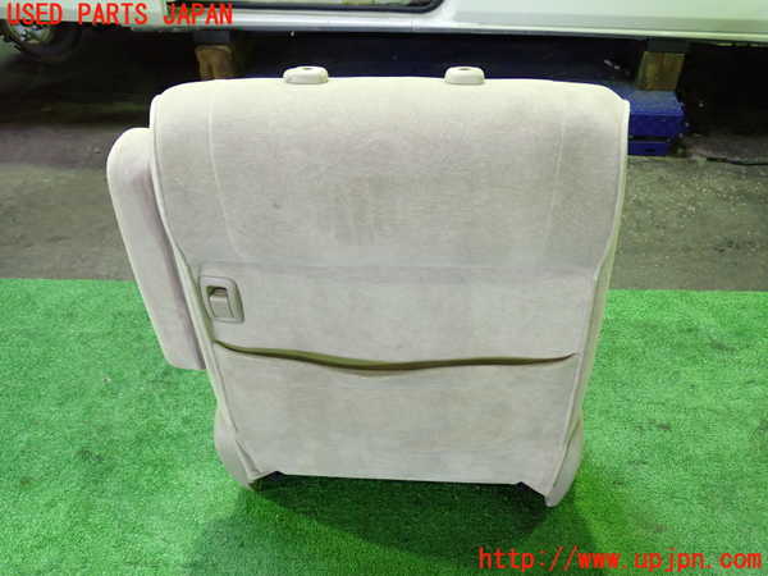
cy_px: 288
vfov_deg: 44.2
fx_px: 710
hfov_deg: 56.8
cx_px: 384
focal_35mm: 32
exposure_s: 1/30
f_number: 2.4
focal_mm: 5.79
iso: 800
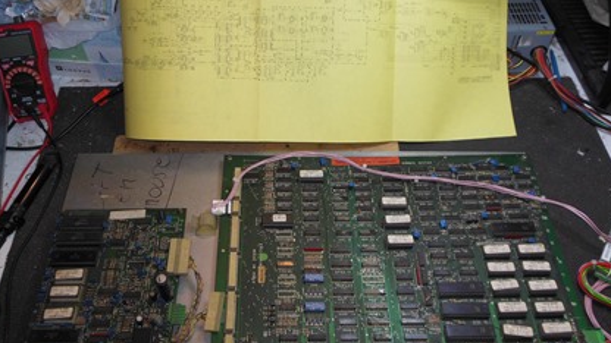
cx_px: 314
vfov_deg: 34.6
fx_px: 551
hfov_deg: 58.0
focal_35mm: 34
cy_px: 151
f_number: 3.3
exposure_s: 1/30
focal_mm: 5.2
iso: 125
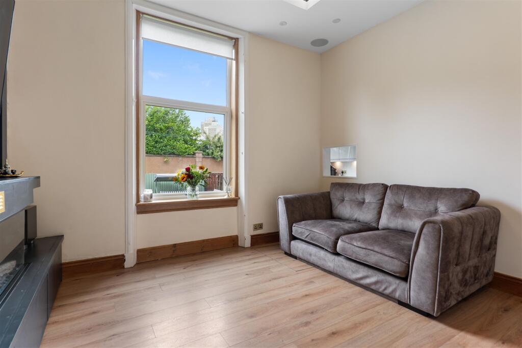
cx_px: 261
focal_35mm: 18
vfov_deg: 67.4
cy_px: 174
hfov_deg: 90.0
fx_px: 261
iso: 640
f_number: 5.6
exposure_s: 1/20
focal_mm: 18
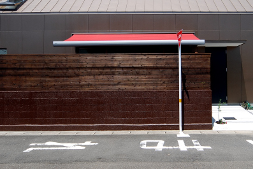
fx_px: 204
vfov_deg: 44.9
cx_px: 152
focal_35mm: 29
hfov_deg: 63.1
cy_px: 72
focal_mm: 12
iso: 100
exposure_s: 1/250
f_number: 8
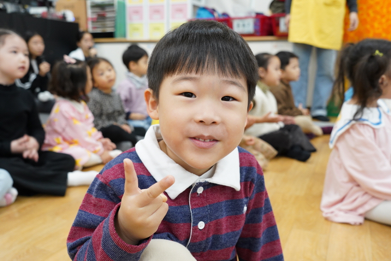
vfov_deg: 40.0
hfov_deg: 57.2
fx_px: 358
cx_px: 196
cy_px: 130
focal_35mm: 33
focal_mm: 33
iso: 2500
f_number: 5.6
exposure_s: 1/60
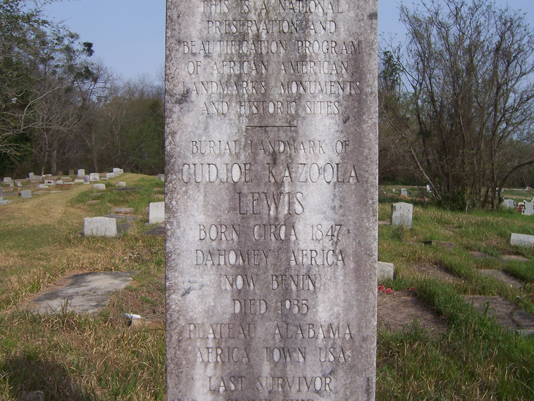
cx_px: 267
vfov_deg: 39.7
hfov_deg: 51.4
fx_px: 555
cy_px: 200
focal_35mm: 36
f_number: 4.5
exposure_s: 1/640
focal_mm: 6.2
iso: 80
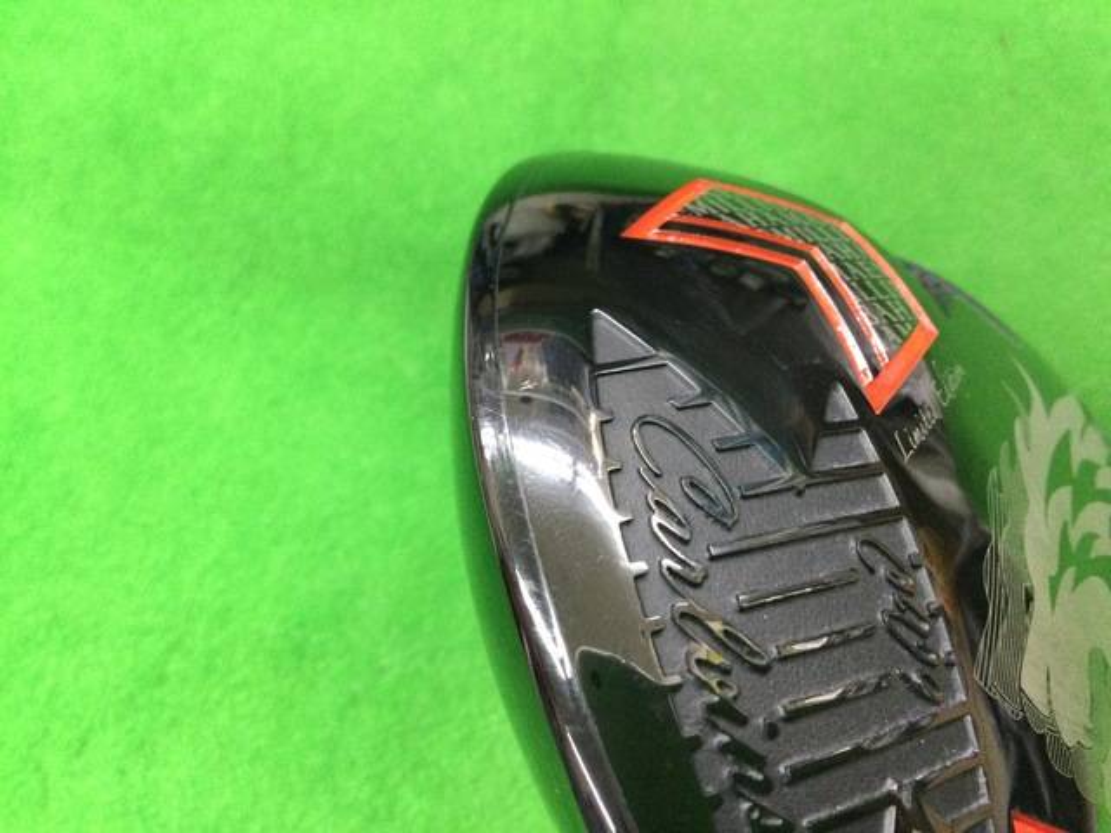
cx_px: 556
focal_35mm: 31
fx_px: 995
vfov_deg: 45.4
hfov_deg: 58.4
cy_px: 416
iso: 200
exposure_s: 1/17
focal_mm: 3.3
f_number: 2.4
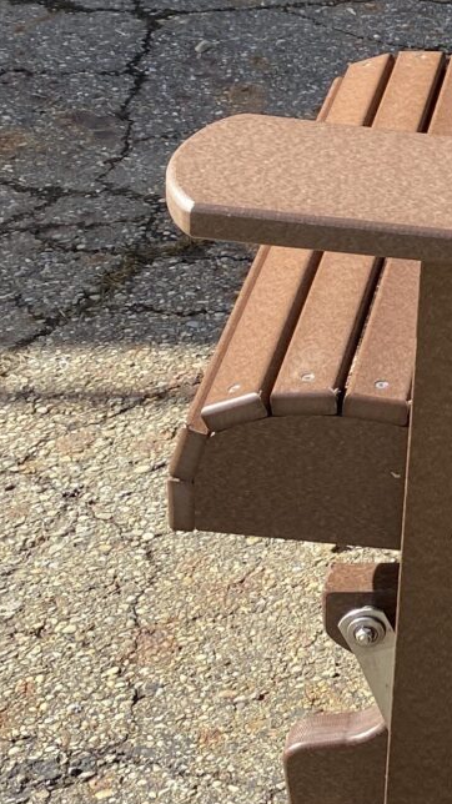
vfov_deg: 24.0
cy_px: 235
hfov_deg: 12.3
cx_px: 864
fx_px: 1876
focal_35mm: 88
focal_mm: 4.25
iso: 32
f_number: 1.8
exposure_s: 1/658
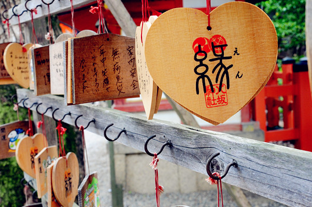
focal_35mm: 56
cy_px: 109
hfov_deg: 35.7
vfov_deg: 24.2
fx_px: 482
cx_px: 188
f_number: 8
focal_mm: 25
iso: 400
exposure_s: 1/100
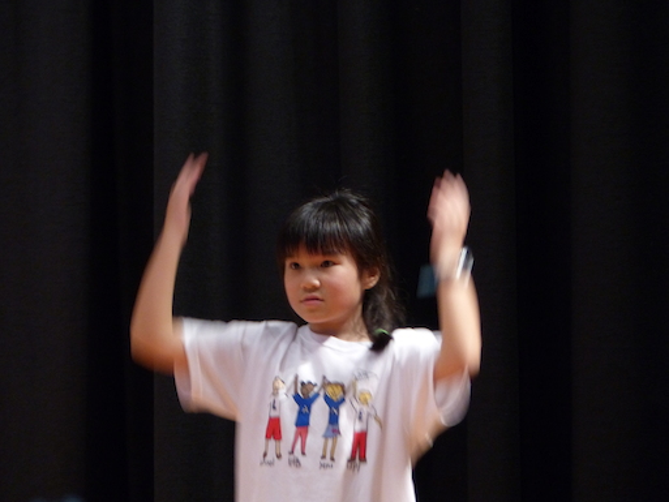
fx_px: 9897
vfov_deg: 2.9
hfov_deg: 3.9
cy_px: 244
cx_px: 324
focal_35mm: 512
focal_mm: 88.7
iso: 400
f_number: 2.8
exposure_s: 1/20
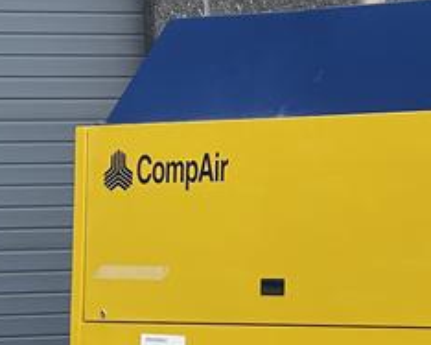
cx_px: 475
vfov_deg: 7.2
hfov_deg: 9.0
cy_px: 323
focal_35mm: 214
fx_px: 2729
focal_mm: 7.5
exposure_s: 1/99
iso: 25
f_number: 2.2
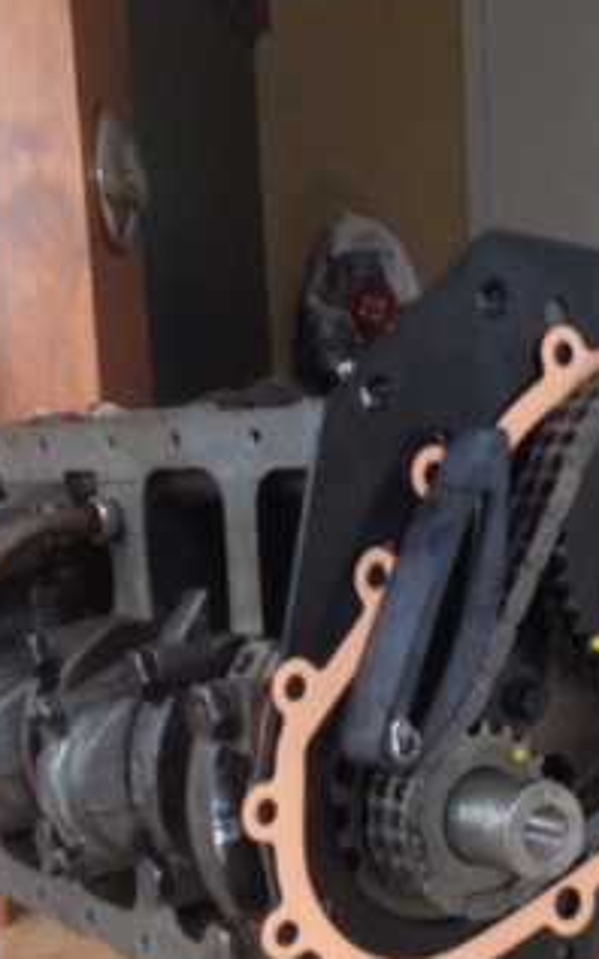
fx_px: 1960
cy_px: 702
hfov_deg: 17.4
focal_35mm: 75
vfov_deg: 27.2
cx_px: 254
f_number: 2.4
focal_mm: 4.28
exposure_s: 1/20
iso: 250
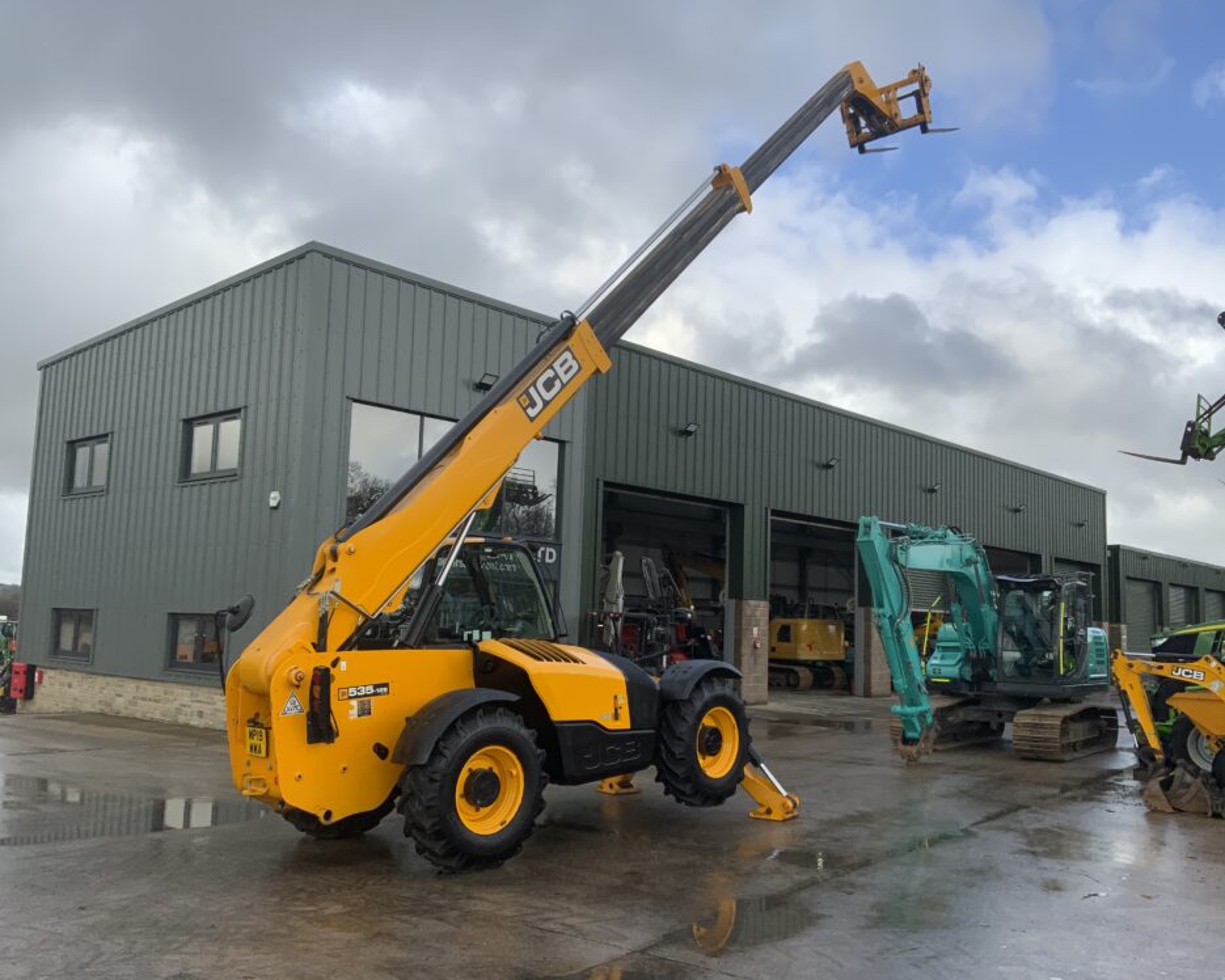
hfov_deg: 57.1
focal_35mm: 31
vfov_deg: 47.1
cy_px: 497
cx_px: 650
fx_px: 1124
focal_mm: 3
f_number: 1.8
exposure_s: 1/1279
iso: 16
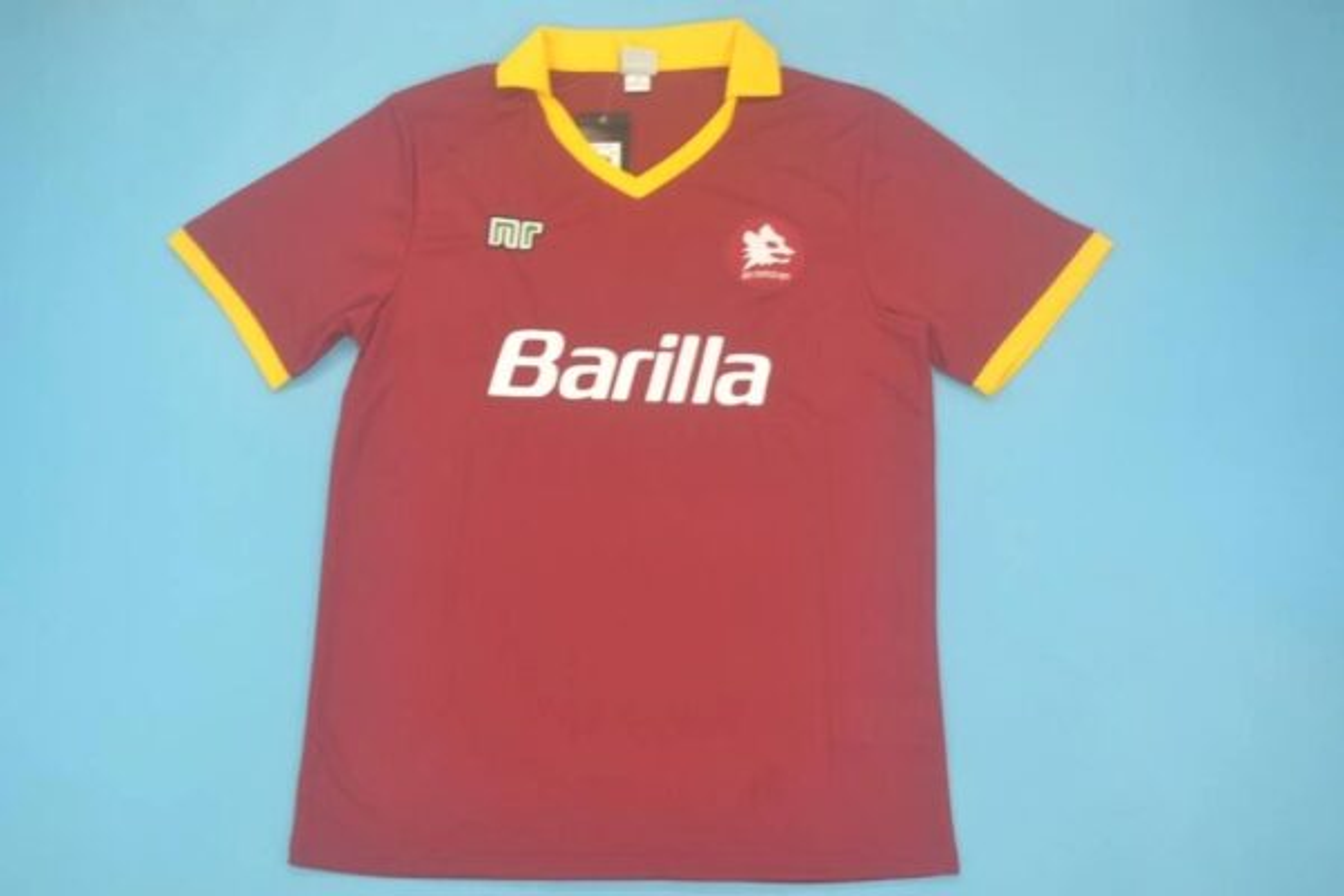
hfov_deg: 53.1
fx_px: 1344
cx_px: 672
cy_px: 448
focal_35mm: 36
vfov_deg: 36.9
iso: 200
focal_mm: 24
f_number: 4.5
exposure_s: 1/60
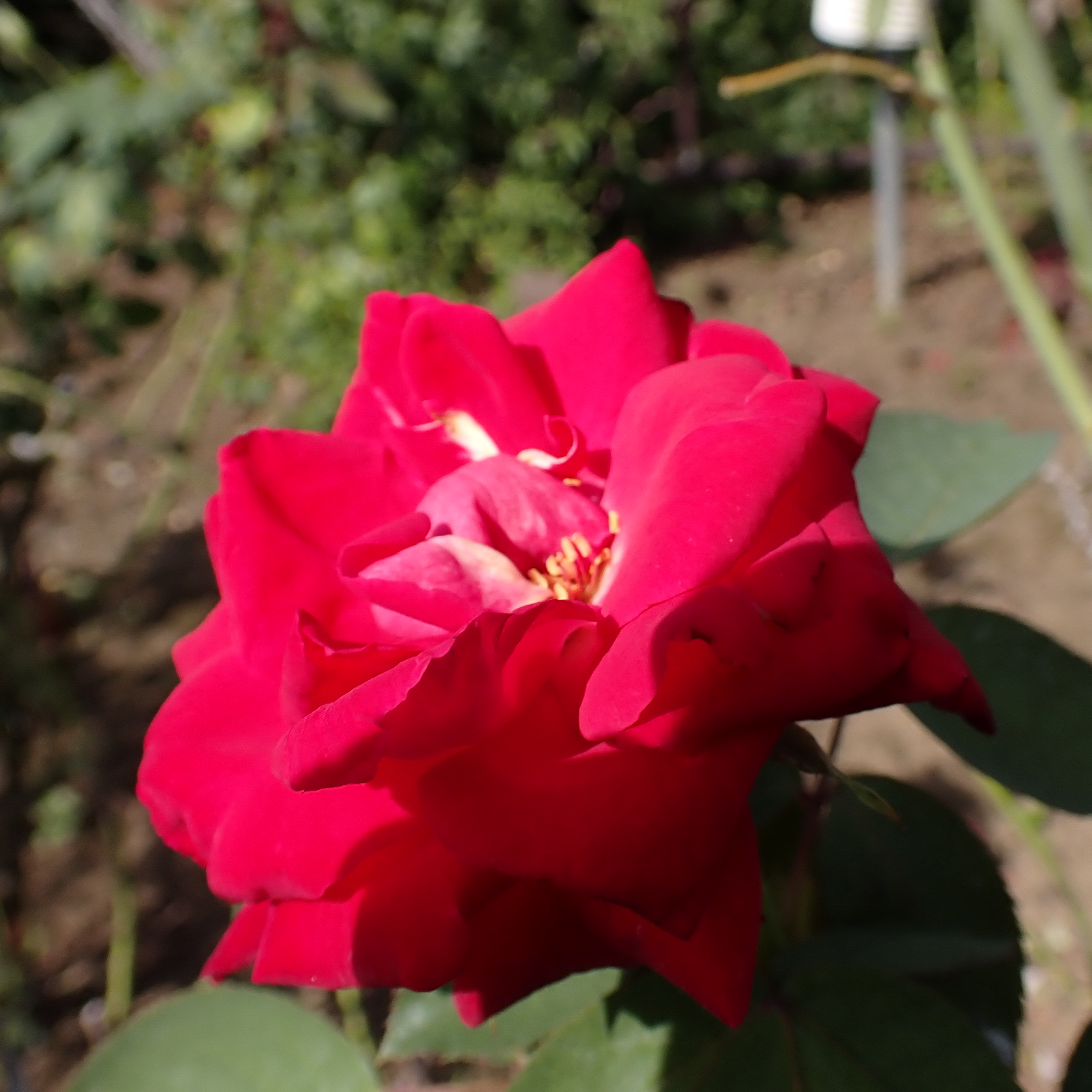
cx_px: 636
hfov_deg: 45.9
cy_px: 543
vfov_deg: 46.0
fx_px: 1285
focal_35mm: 36
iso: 100
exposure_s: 1/160
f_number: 9
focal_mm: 5.4
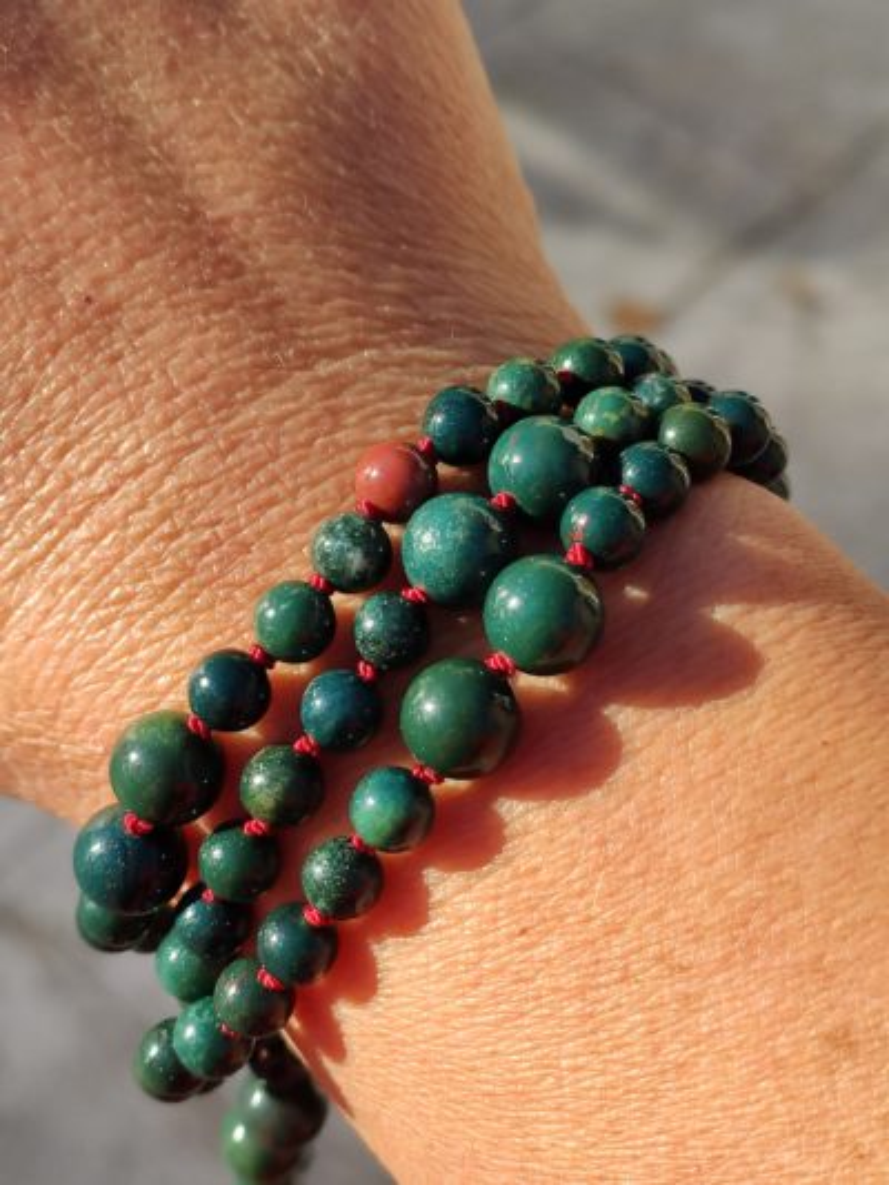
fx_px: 890
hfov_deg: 53.1
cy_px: 592
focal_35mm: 26
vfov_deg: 67.3
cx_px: 444
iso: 112
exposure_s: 1/950
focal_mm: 4.77
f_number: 1.75
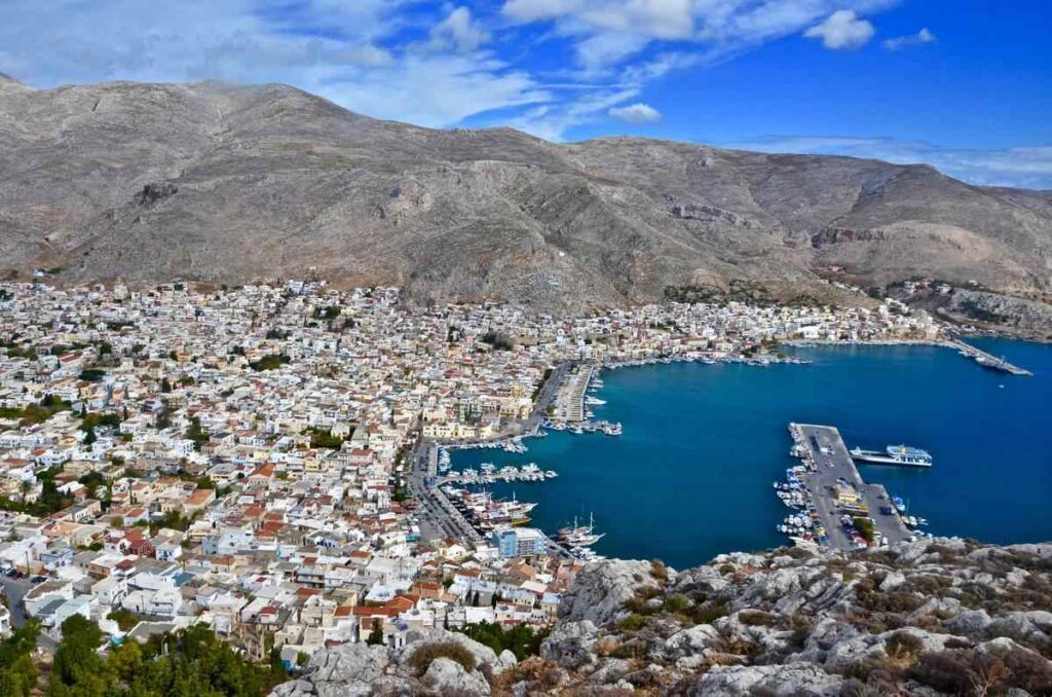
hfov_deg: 67.5
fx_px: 787
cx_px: 526
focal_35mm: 27
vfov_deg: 47.7
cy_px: 348
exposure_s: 1/1250
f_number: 14
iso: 800
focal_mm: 18
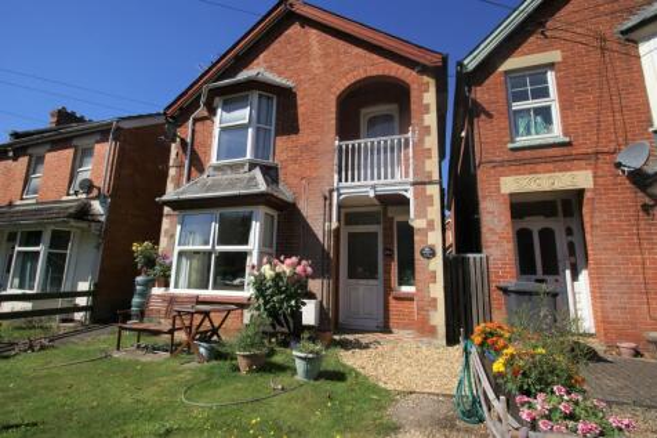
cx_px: 328
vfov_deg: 72.0
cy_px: 219
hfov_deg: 95.0
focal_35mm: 16
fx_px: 301
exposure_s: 1/160
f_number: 10
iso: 100
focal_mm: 11
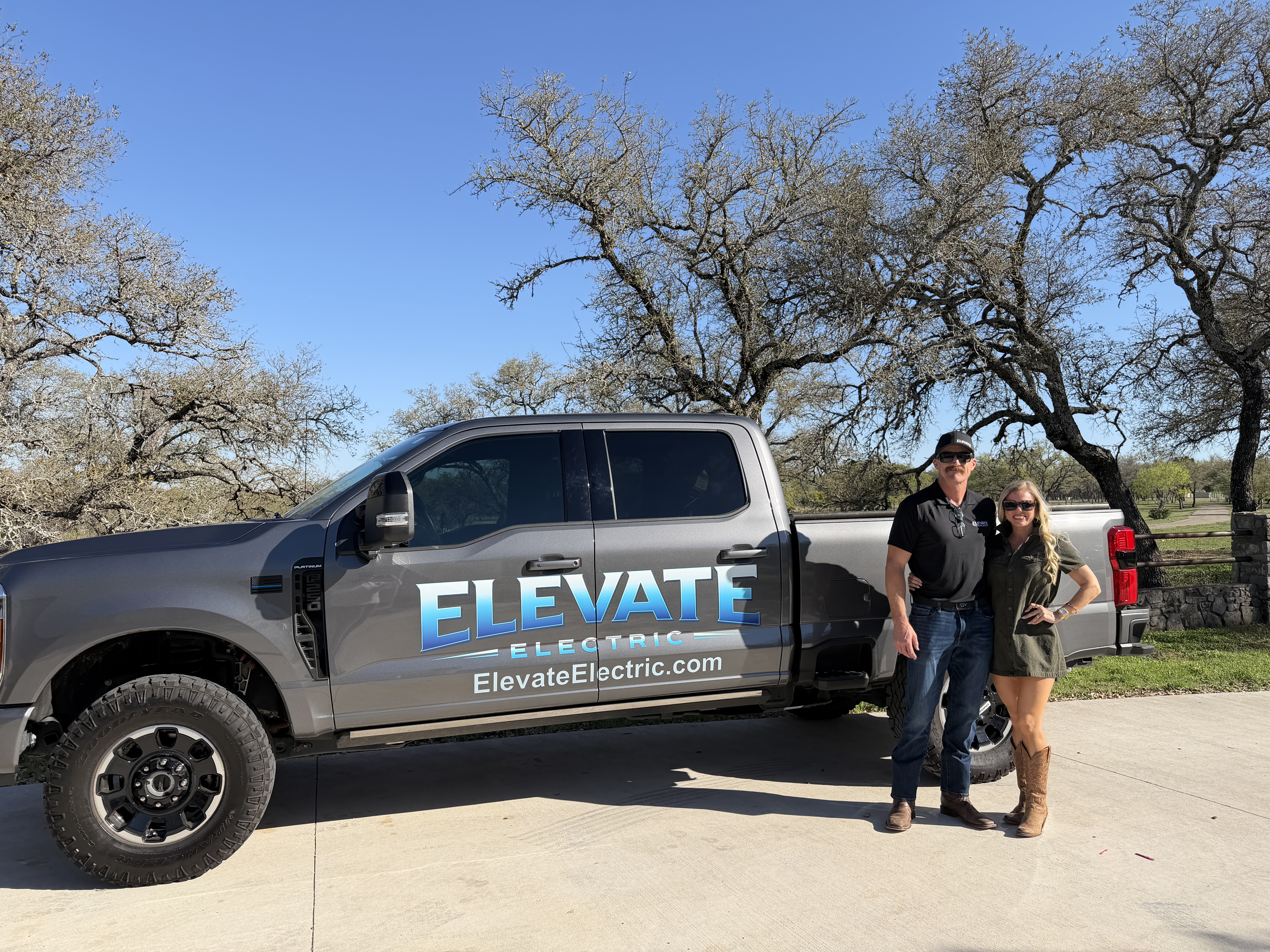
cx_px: 635
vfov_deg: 56.8
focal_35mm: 24
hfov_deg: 71.6
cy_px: 476
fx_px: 881
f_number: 1.78
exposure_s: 1/3584
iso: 80
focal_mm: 6.76
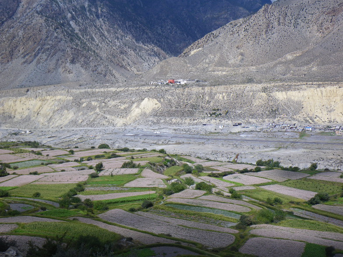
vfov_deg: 33.6
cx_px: 168
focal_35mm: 43
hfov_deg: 43.8
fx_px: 426
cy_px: 126
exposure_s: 1/320
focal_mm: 7.5
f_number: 5
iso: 50
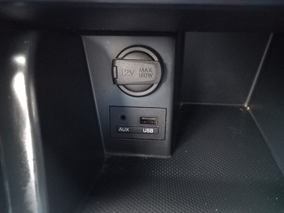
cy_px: 106
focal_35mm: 25
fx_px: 205
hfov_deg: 69.4
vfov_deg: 54.9
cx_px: 142
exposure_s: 1/10
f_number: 2
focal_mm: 4.6
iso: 3200
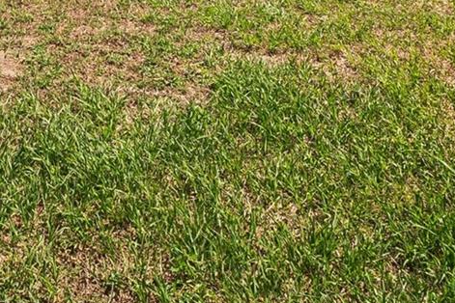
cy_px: -166
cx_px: 30
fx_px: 645
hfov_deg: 36.1
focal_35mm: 51
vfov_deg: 21.6
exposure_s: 1/200
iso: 100
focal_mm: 10
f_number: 10
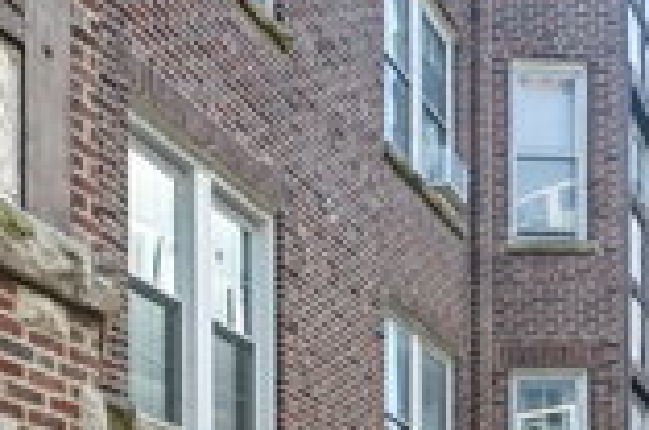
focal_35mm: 49
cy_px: 600
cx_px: 95
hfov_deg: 38.3
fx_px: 882
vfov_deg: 23.3
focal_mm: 16
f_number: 8
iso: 320
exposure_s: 1/200
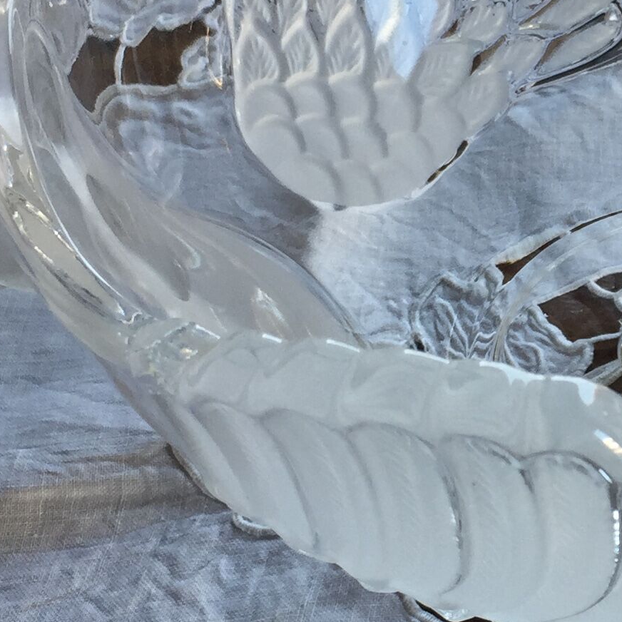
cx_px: 638
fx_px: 1952
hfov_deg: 17.6
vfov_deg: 18.1
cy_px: 327
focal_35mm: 96
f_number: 2.2
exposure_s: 1/100
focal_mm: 4.15
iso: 40
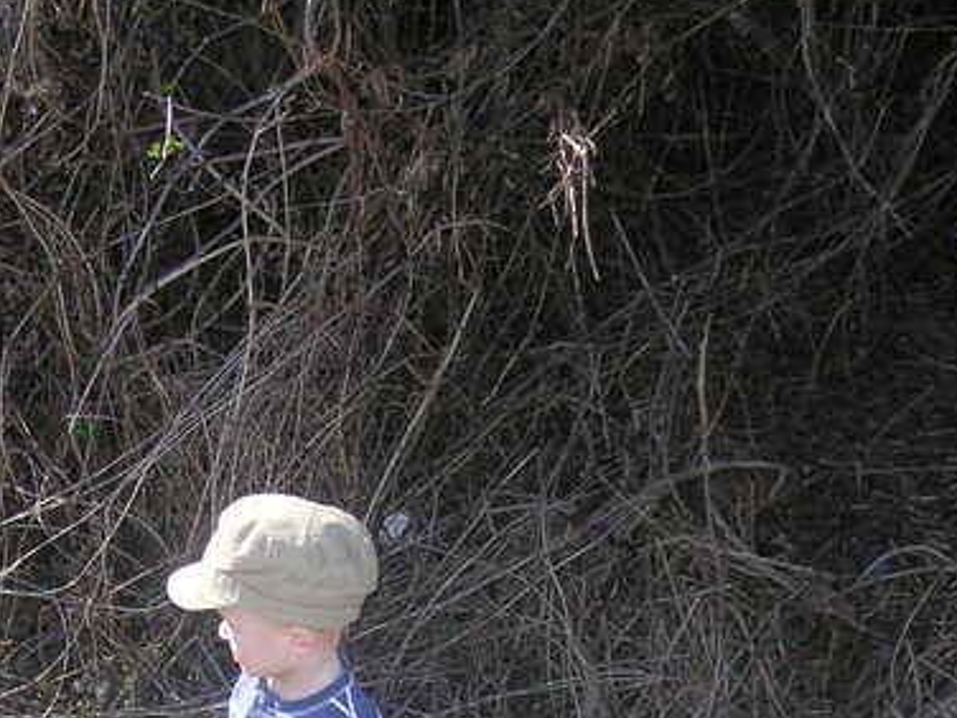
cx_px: 242
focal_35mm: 83
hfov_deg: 23.3
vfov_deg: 17.3
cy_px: 751
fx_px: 2295
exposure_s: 1/1000
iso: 80
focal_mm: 6.5
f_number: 2.9
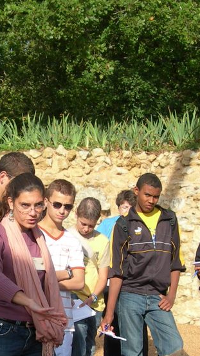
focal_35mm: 97
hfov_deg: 12.5
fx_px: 915
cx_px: 61
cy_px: 251
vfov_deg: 21.9
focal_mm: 7.8
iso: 50
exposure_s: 1/310
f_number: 4.8
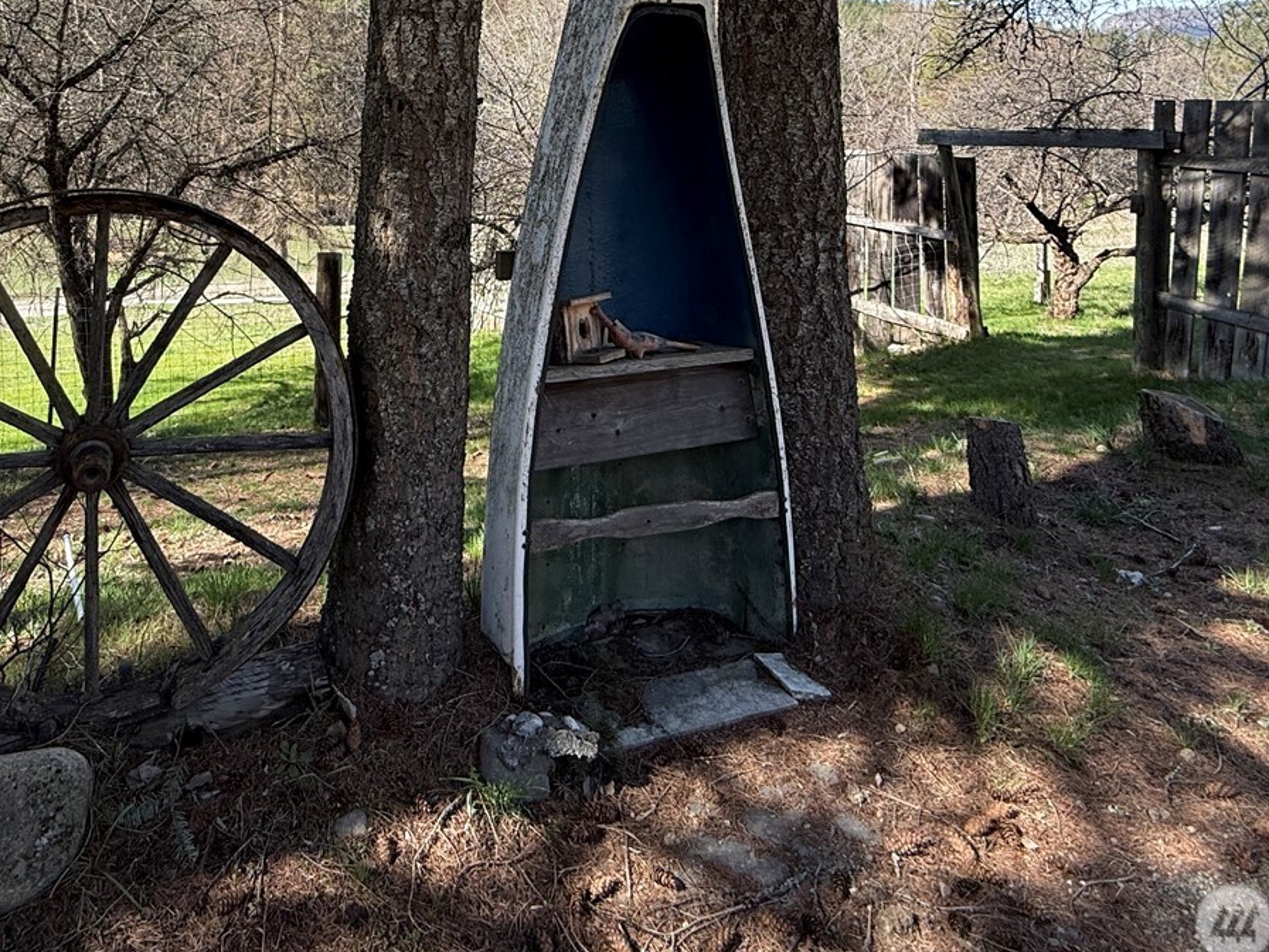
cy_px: 130
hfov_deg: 67.6
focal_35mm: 25
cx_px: 431
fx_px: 916
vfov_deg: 50.0
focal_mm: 2.22
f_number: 2.2
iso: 64
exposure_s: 1/502
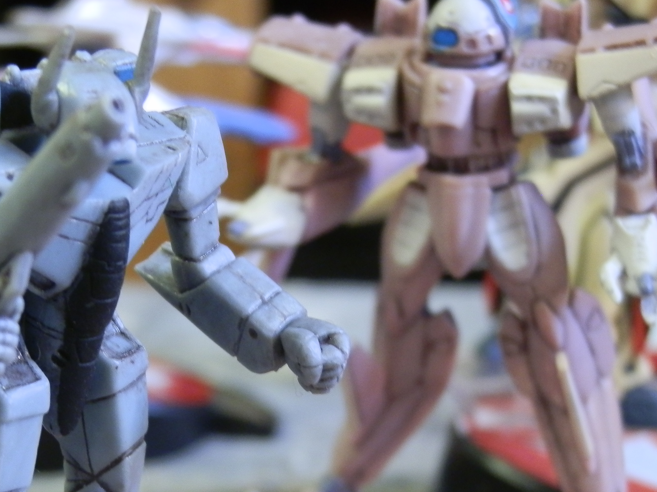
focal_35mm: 102
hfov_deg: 19.2
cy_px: 396
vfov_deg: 14.4
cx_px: 200
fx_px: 1936
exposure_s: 1/8
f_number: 3.7
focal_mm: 10.99
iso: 200
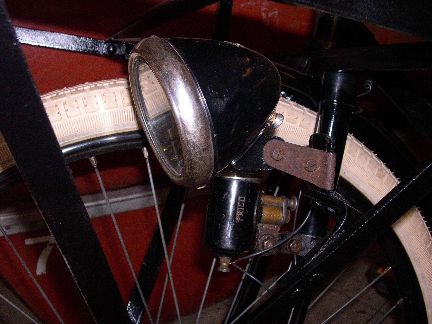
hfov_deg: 49.0
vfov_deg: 37.7
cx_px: 216
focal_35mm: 38
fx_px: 474
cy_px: 162
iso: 400
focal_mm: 8
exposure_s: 1/125
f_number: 7.6
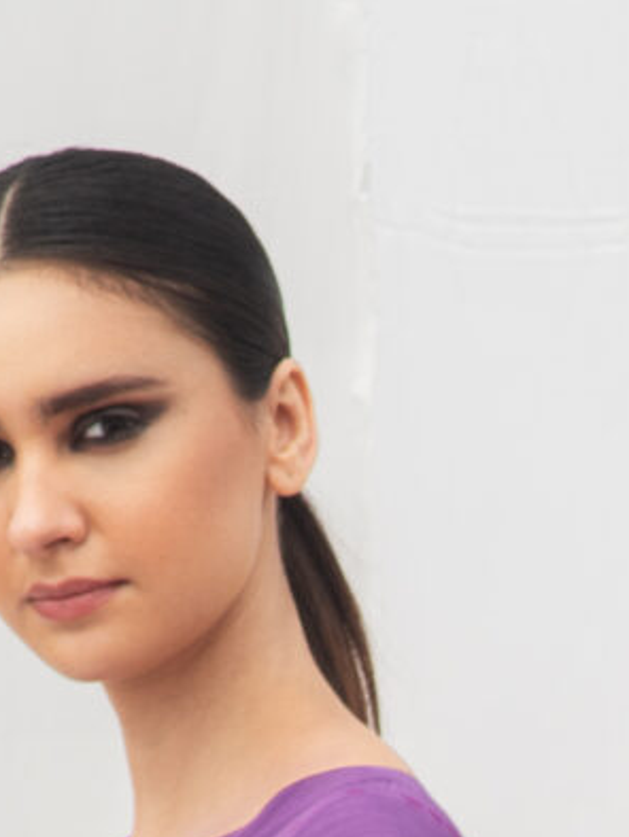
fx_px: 12851
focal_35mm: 531
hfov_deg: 2.8
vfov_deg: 3.7
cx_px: 1278
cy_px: 2224
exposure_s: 1/200
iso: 200
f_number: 9
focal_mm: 85
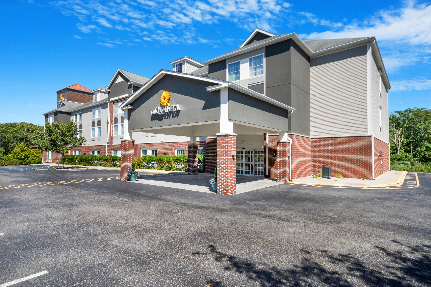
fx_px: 233
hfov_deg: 85.4
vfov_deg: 63.2
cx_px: 216
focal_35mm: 20
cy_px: 144
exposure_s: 1/250
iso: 400
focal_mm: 13
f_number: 8
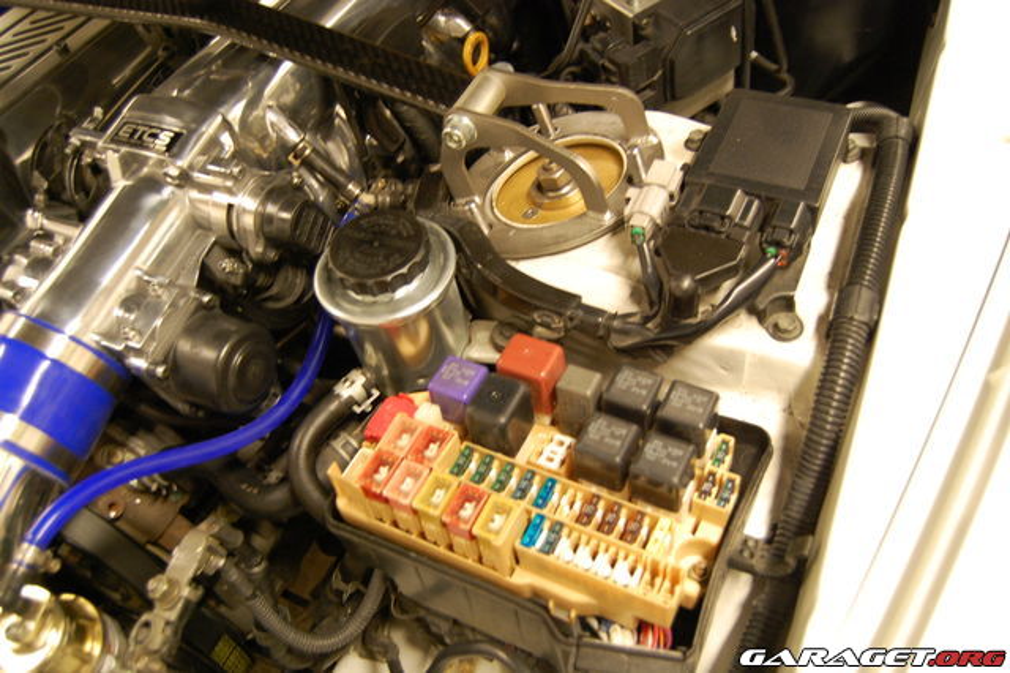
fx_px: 925
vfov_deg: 39.9
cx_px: 505
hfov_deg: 57.2
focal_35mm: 33
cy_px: 336
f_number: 3.8
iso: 800
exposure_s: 1/13
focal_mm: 22
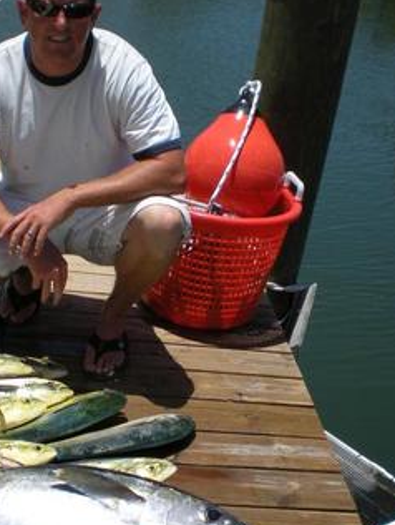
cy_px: 353
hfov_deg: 22.8
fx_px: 971
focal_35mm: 64
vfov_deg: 30.0
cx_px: 115
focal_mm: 6.3
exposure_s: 1/790
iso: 64
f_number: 4.6
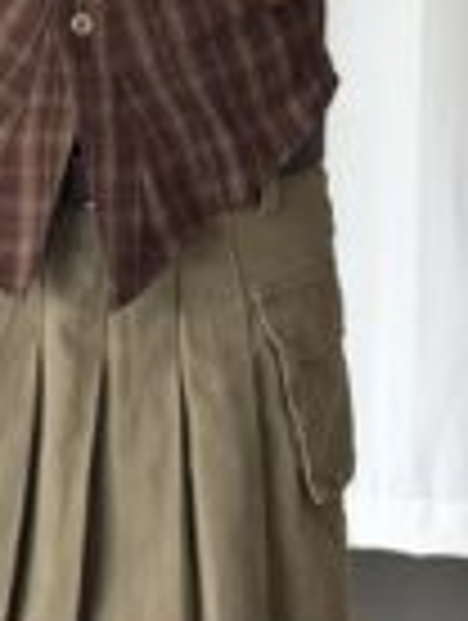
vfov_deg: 14.1
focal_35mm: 139
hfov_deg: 10.6
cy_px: 432
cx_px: -9
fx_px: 2498
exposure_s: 1/60
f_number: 1.78
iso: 200
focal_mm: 6.76
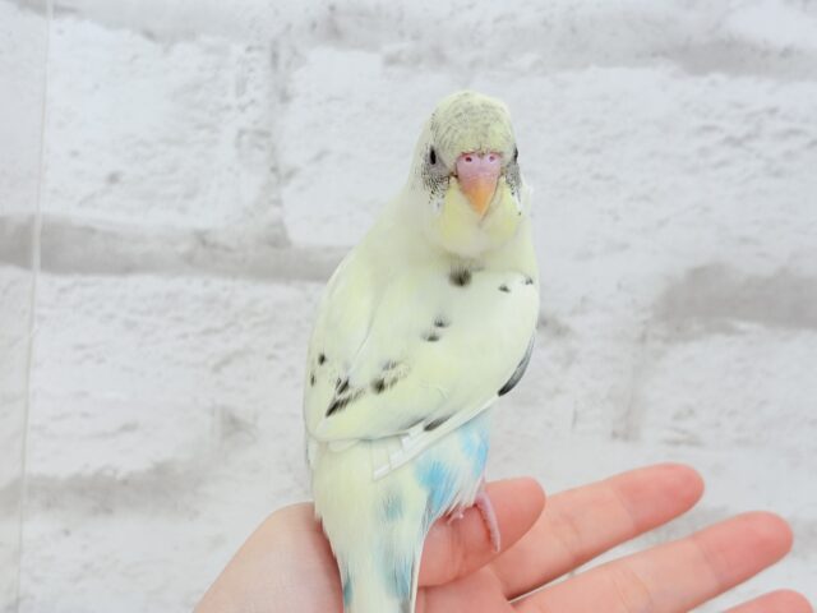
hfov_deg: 36.8
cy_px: 306
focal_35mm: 52
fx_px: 1227
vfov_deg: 28.0
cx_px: 408
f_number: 1.6
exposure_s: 1/50
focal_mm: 5.96
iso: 32
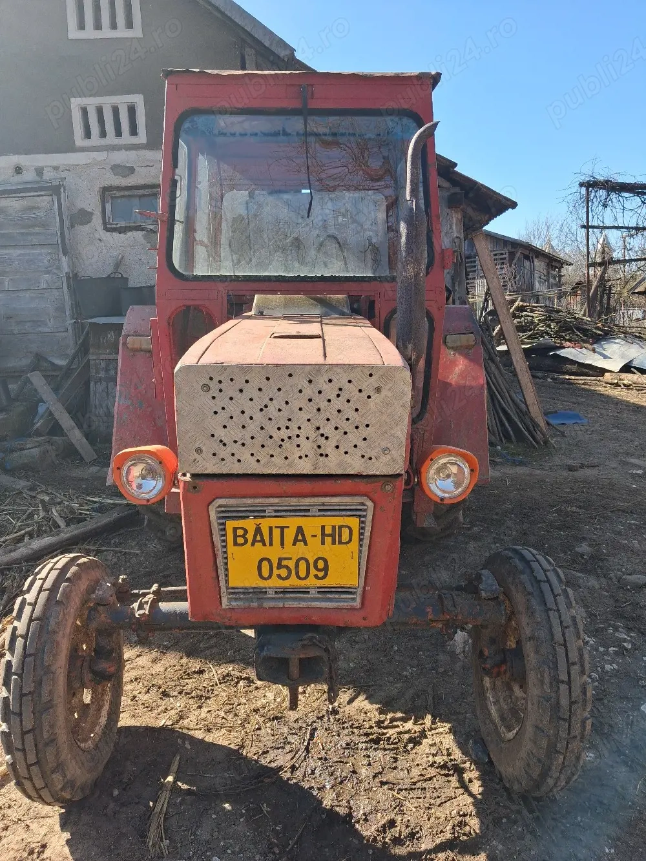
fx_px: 672
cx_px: 323
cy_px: 430
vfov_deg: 65.3
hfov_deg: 51.4
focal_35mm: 27
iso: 25
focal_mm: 4
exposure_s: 1/312
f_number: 1.8
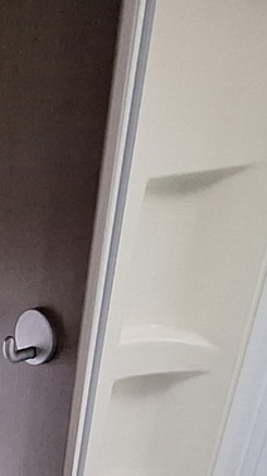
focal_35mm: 54
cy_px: 636
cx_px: -68
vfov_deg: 29.8
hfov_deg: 20.5
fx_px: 681
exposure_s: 1/20
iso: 500
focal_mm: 1.74
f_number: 2.2
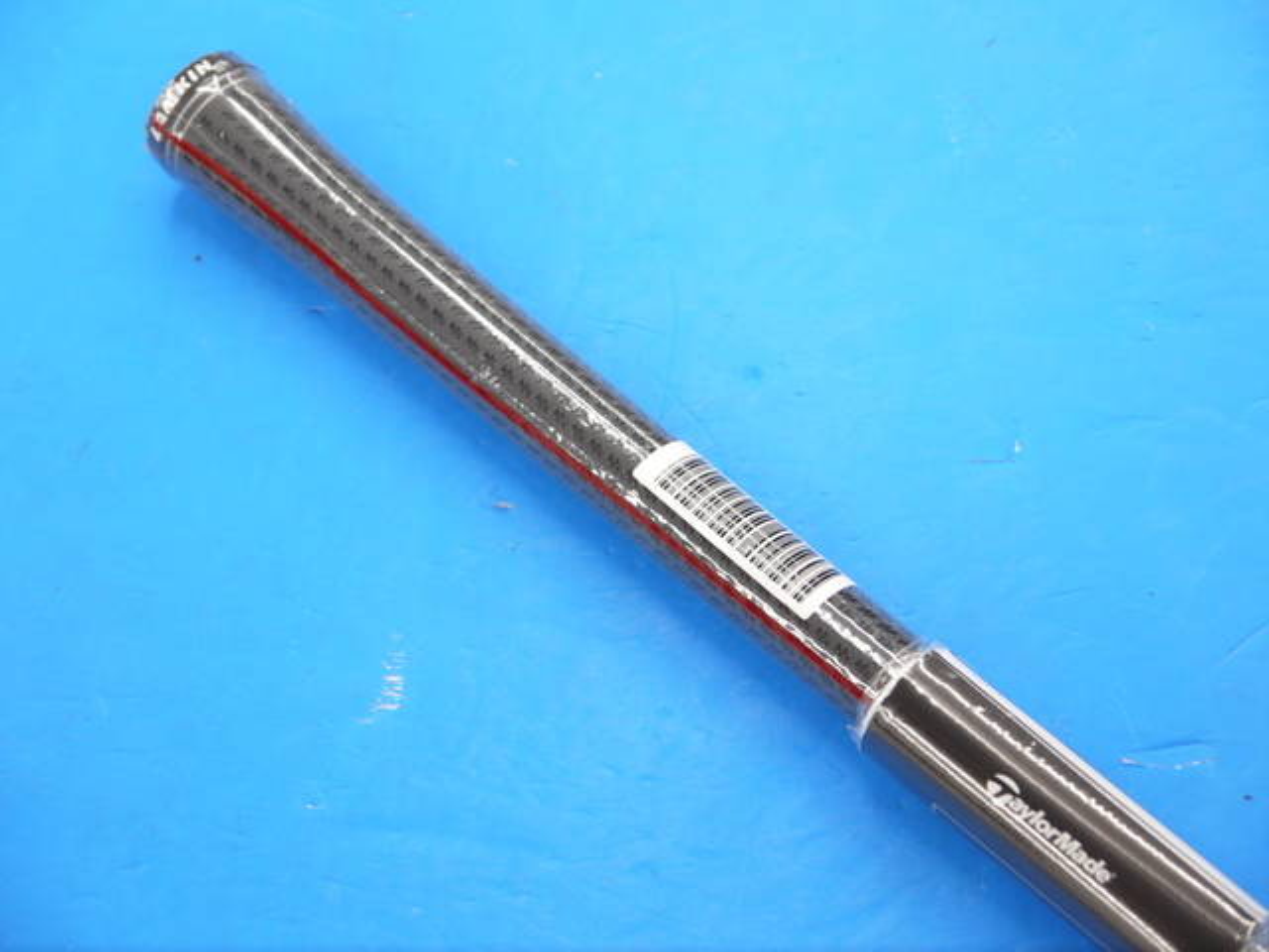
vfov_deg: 17.6
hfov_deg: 23.3
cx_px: 634
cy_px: 476
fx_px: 3079
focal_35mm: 84
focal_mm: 42
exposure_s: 1/80
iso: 640
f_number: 5.6
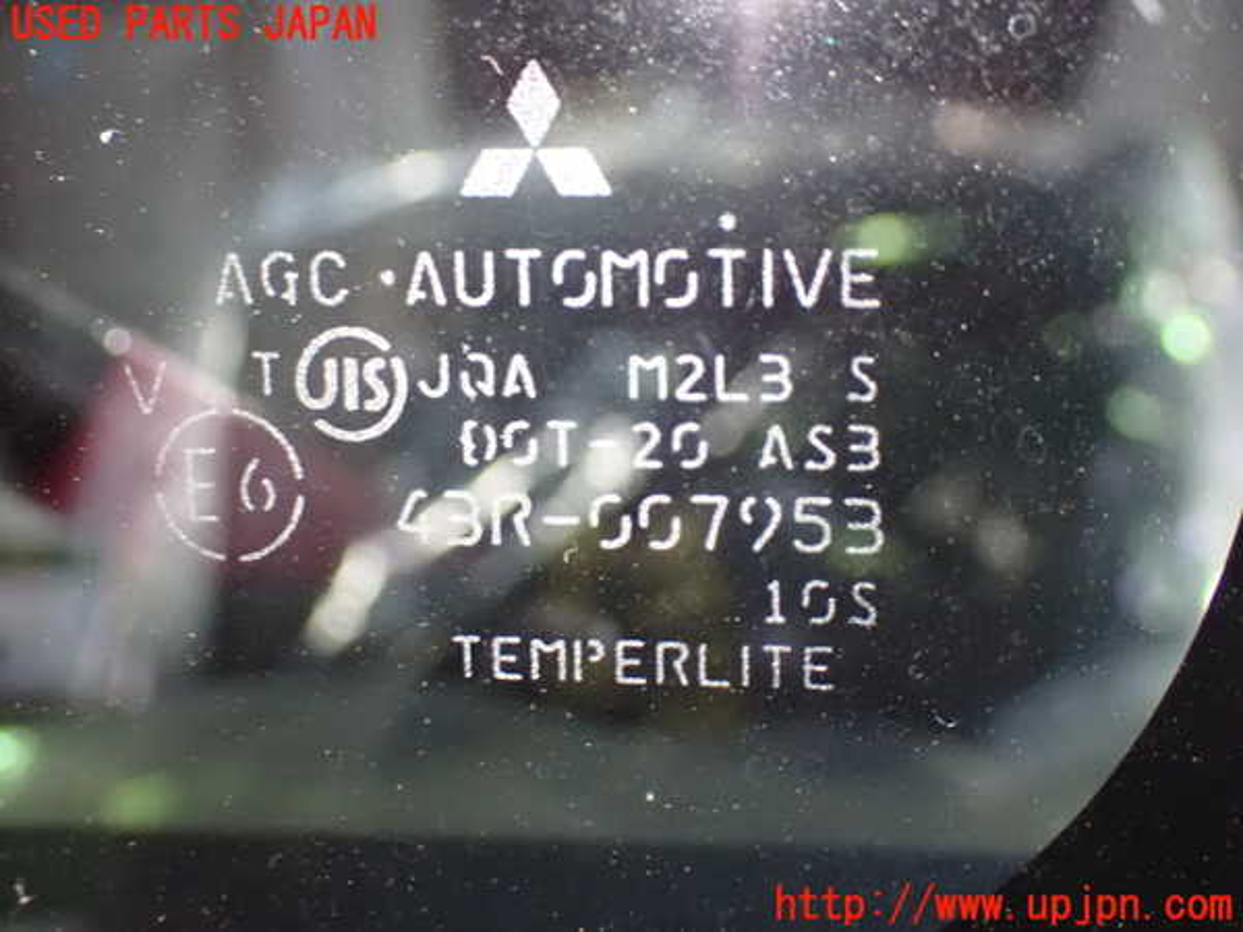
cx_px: 622
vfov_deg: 27.0
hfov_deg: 35.5
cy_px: 466
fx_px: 1939
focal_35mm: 54
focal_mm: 9.65
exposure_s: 1/25
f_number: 3.3
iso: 1600
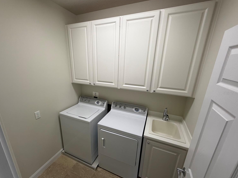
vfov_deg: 81.7
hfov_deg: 98.0
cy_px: 93
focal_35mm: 15
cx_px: 111
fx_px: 103
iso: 160
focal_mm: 2.22
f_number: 2.2
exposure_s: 1/120
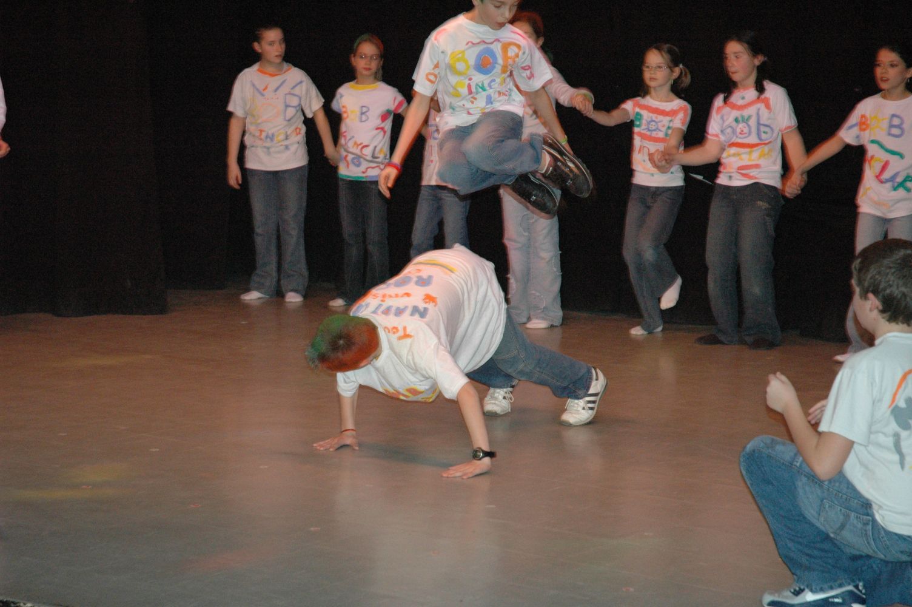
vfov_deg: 15.2
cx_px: 456
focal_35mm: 90
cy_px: 304
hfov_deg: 22.6
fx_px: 2278
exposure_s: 1/60
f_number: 5
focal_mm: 60
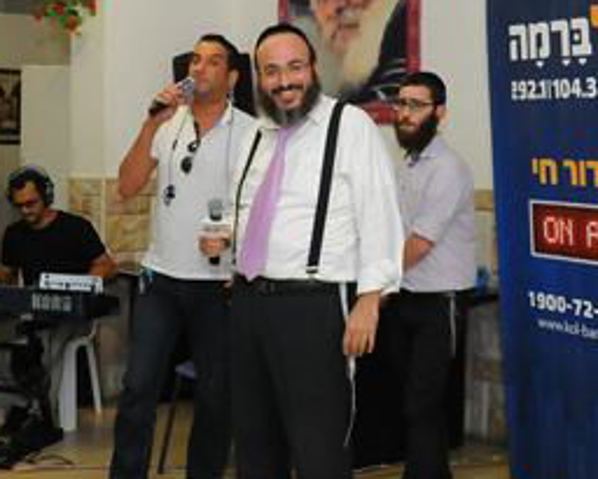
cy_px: 203
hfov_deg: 28.0
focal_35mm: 67
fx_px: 1192
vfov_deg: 22.7
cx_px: 215
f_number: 7.1
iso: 1600
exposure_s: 1/125
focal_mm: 17
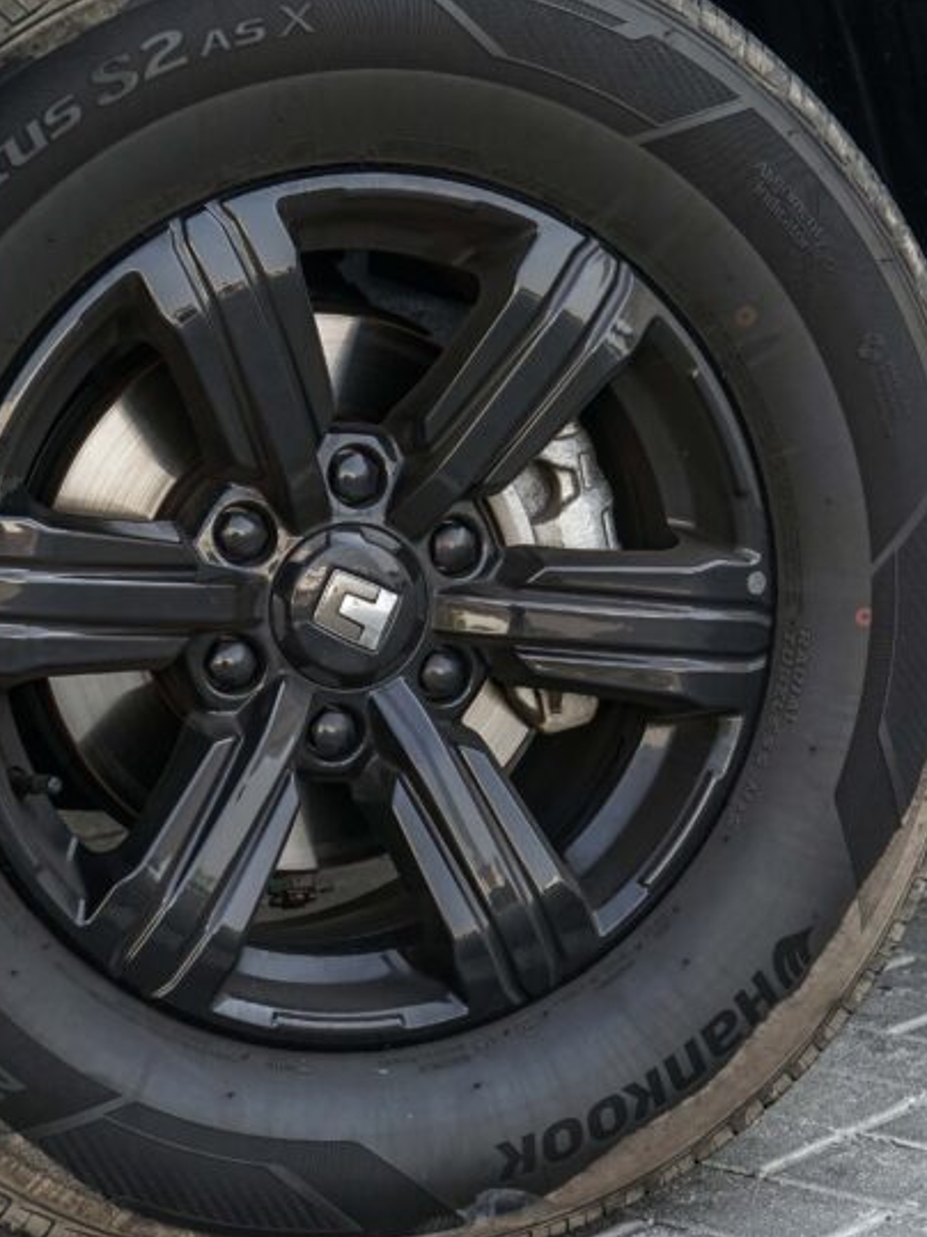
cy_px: 561
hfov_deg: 17.5
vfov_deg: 23.3
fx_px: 3000
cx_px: 268
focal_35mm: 84
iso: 500
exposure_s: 1/200
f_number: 8
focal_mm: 46
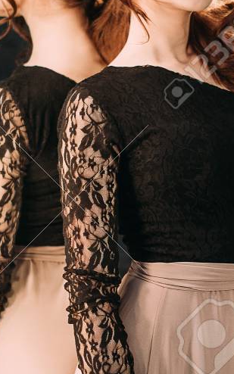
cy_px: 194
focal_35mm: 134
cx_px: 185
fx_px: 1366
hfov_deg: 9.8
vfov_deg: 15.6
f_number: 1.6
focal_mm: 50
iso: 400
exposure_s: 1/160
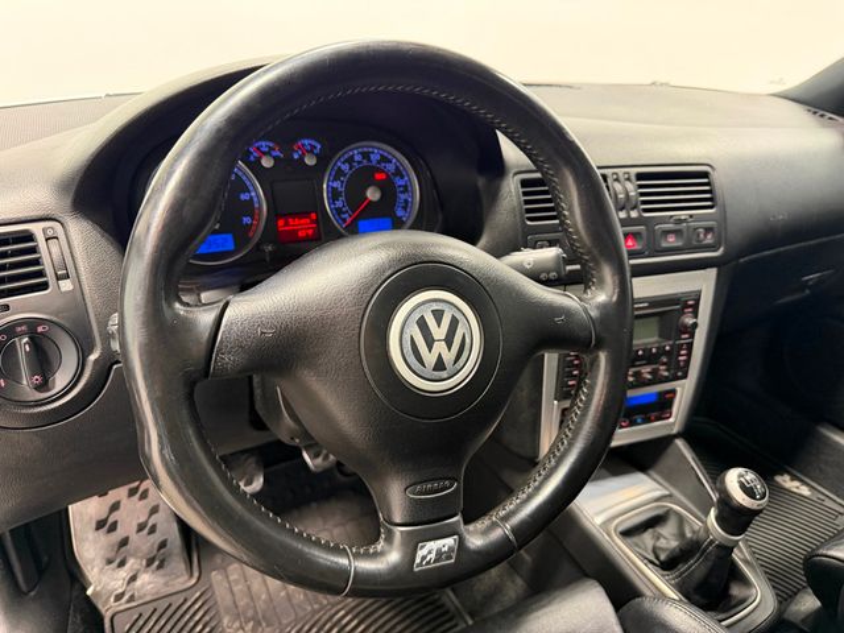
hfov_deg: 71.6
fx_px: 585
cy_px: 316
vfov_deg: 56.8
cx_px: 422
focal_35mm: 24
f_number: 1.78
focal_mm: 6.76
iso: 400
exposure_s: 1/60
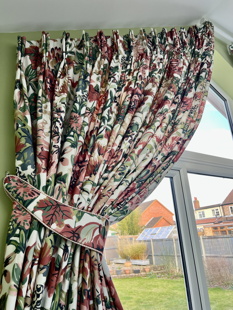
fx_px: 233
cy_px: 155
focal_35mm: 26
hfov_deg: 53.1
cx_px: 116
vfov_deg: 67.3
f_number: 1.5
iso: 125
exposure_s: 1/121
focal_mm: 5.7
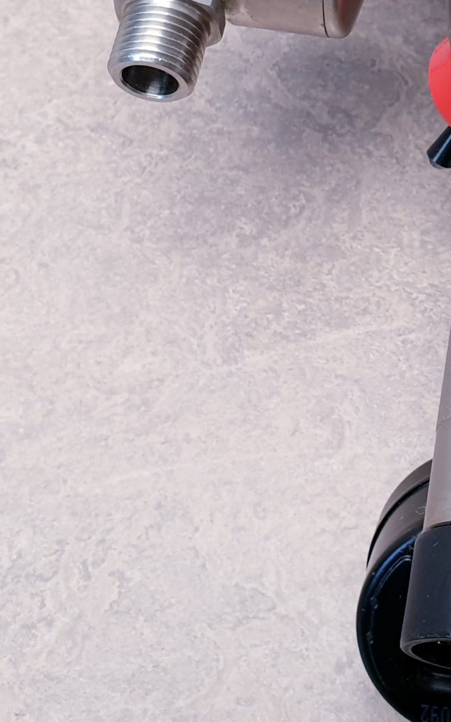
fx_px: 1358
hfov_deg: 18.1
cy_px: 100
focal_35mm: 69
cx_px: 510
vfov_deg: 28.8
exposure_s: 1/50
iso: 100
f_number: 2.4
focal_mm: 4.3
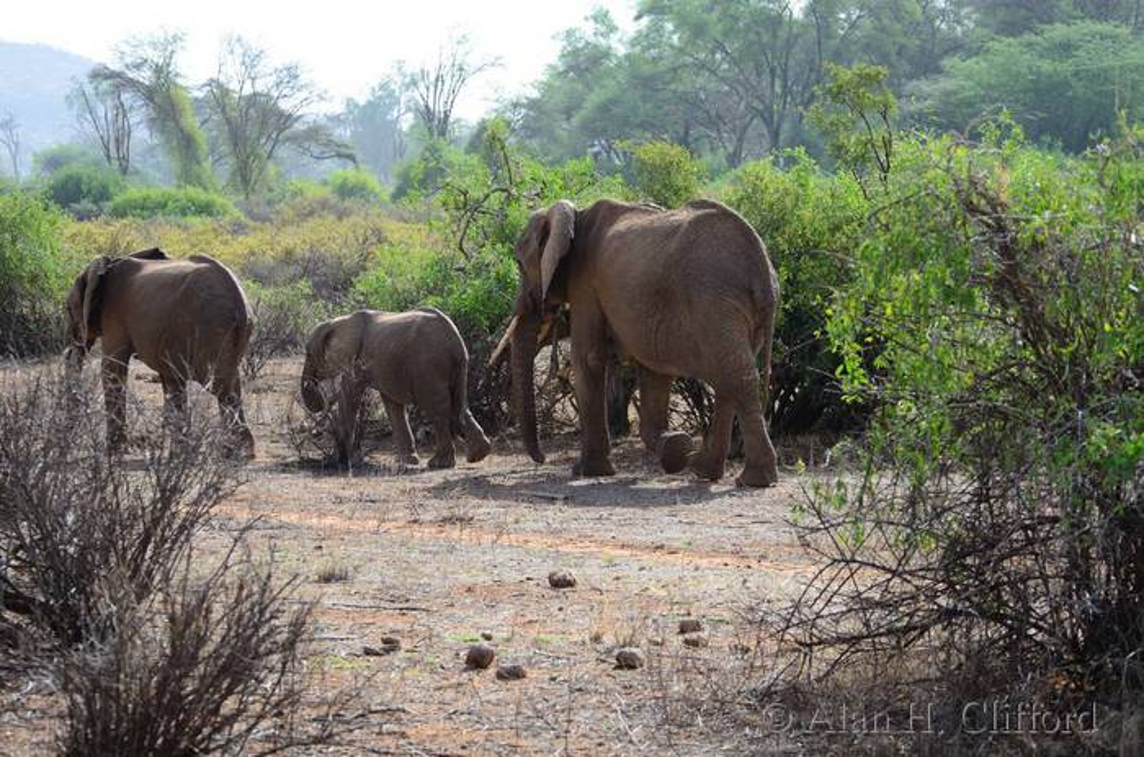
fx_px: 4042
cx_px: 572
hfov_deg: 16.1
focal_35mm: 128
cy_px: 378
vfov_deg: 10.7
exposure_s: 1/500
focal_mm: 85
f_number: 4.8
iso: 160
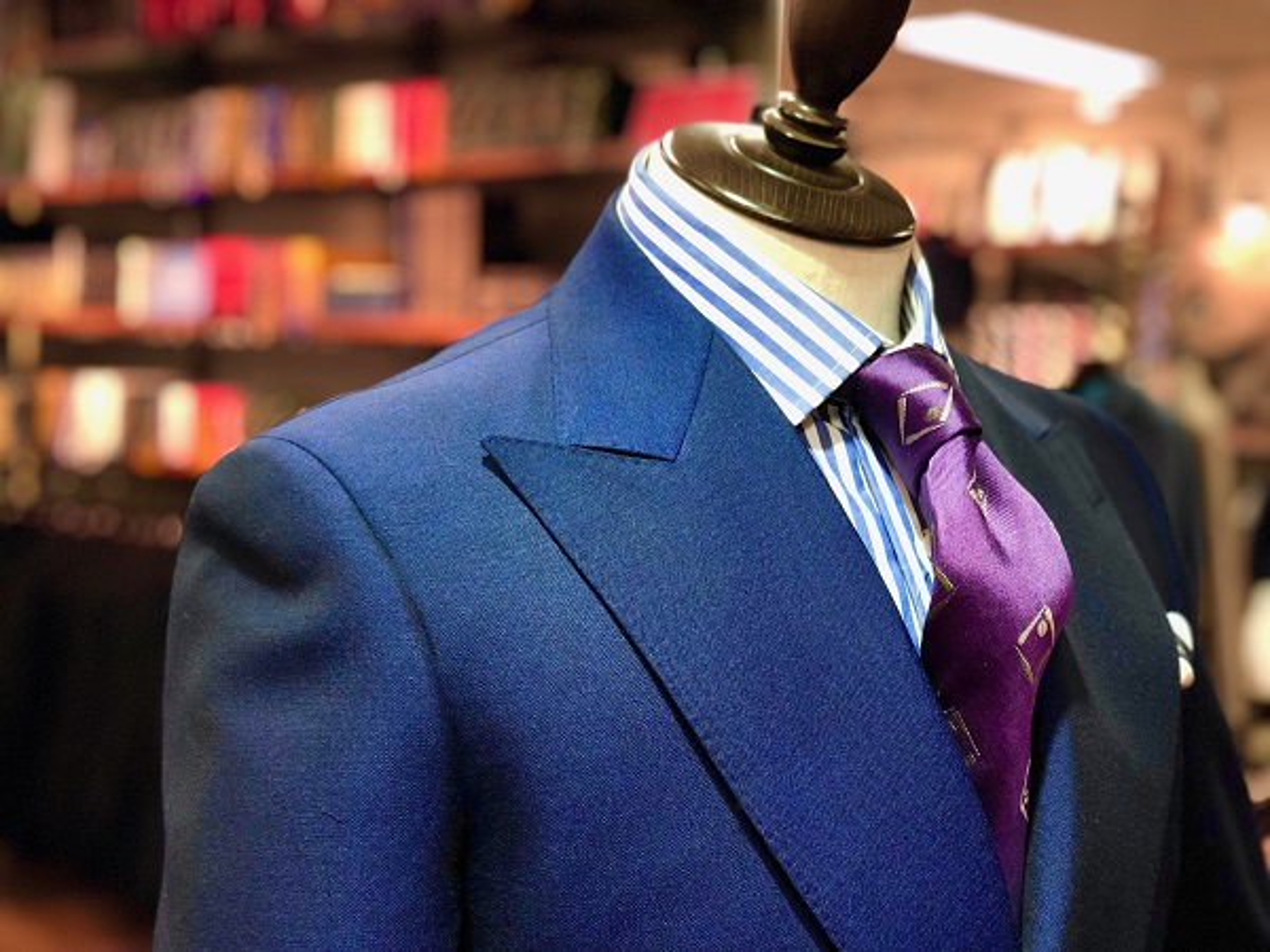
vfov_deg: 28.0
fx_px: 1908
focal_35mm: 52
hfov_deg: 36.8
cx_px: 635
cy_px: 476
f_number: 2.4
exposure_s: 1/50
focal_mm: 6
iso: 64
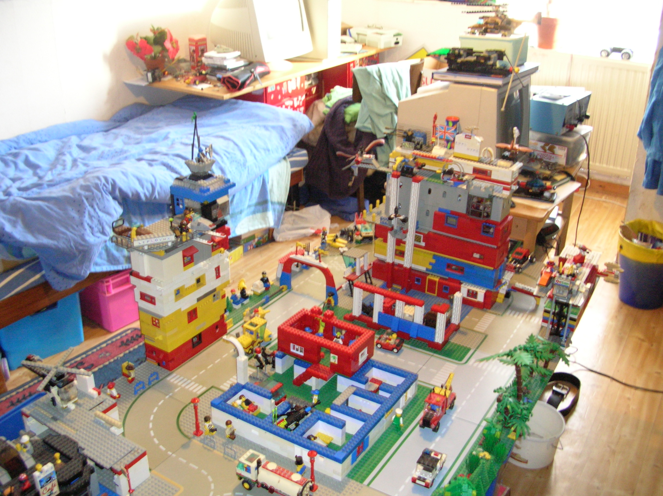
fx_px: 670
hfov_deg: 52.7
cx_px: 332
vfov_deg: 40.6
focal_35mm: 35
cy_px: 248
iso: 200
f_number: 2.8
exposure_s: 1/5.5
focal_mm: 5.8
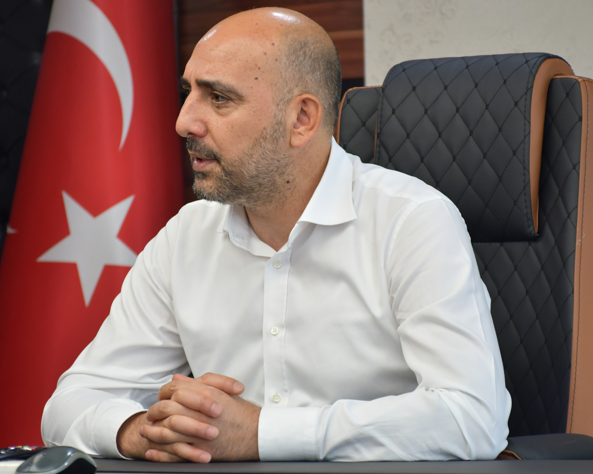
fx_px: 3001
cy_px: 228
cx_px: 295
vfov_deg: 9.0
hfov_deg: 11.3
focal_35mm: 171
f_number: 5.3
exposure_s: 1/125
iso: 800
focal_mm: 95
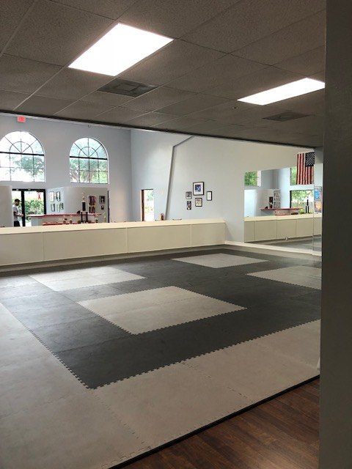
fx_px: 393
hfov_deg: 48.2
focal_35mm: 29
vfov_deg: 61.7
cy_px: 234
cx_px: 176
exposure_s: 1/24
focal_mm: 3.99
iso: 40
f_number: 1.8
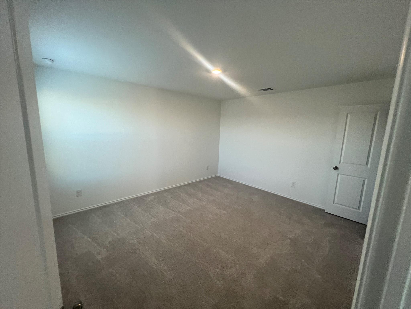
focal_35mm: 13
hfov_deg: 106.2
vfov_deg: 89.9
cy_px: 154
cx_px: 206
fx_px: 154
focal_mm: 1.57
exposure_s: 1/120
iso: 250
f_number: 1.8
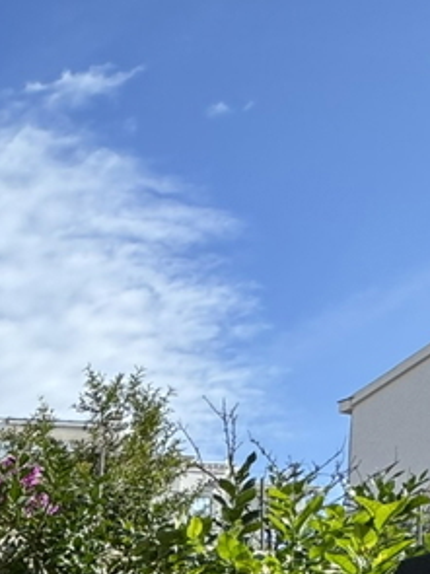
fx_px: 945
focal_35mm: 57
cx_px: -436
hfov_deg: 17.7
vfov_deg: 25.9
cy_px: 839
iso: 40
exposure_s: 1/921
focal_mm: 2.22
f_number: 2.2
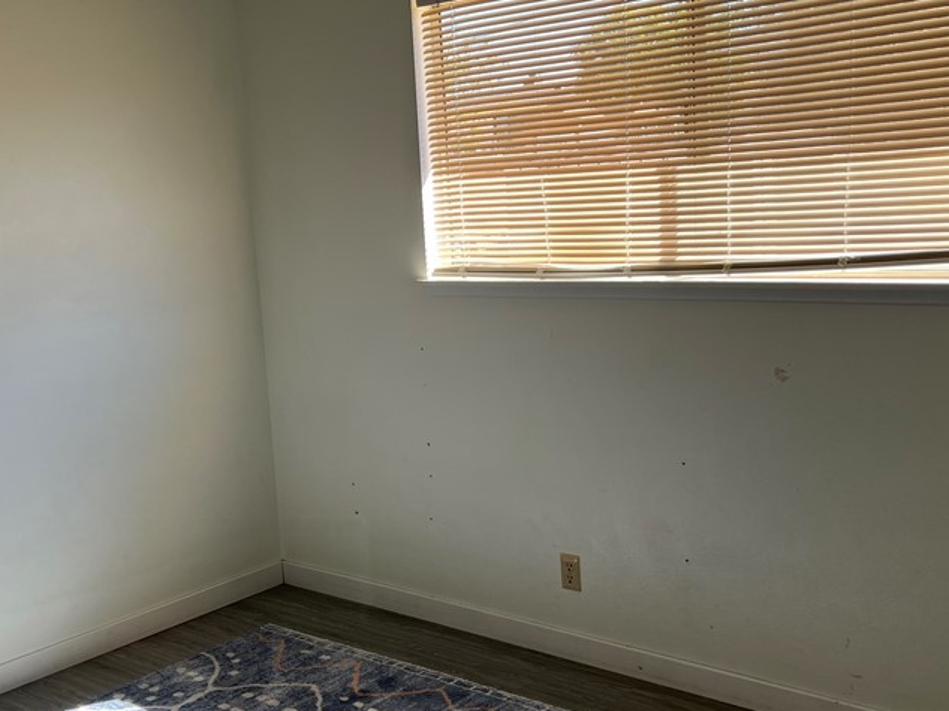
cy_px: 398
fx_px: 1151
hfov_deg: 44.6
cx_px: 386
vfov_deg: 34.3
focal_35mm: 42
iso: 40
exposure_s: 1/224
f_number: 1.6
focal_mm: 5.1
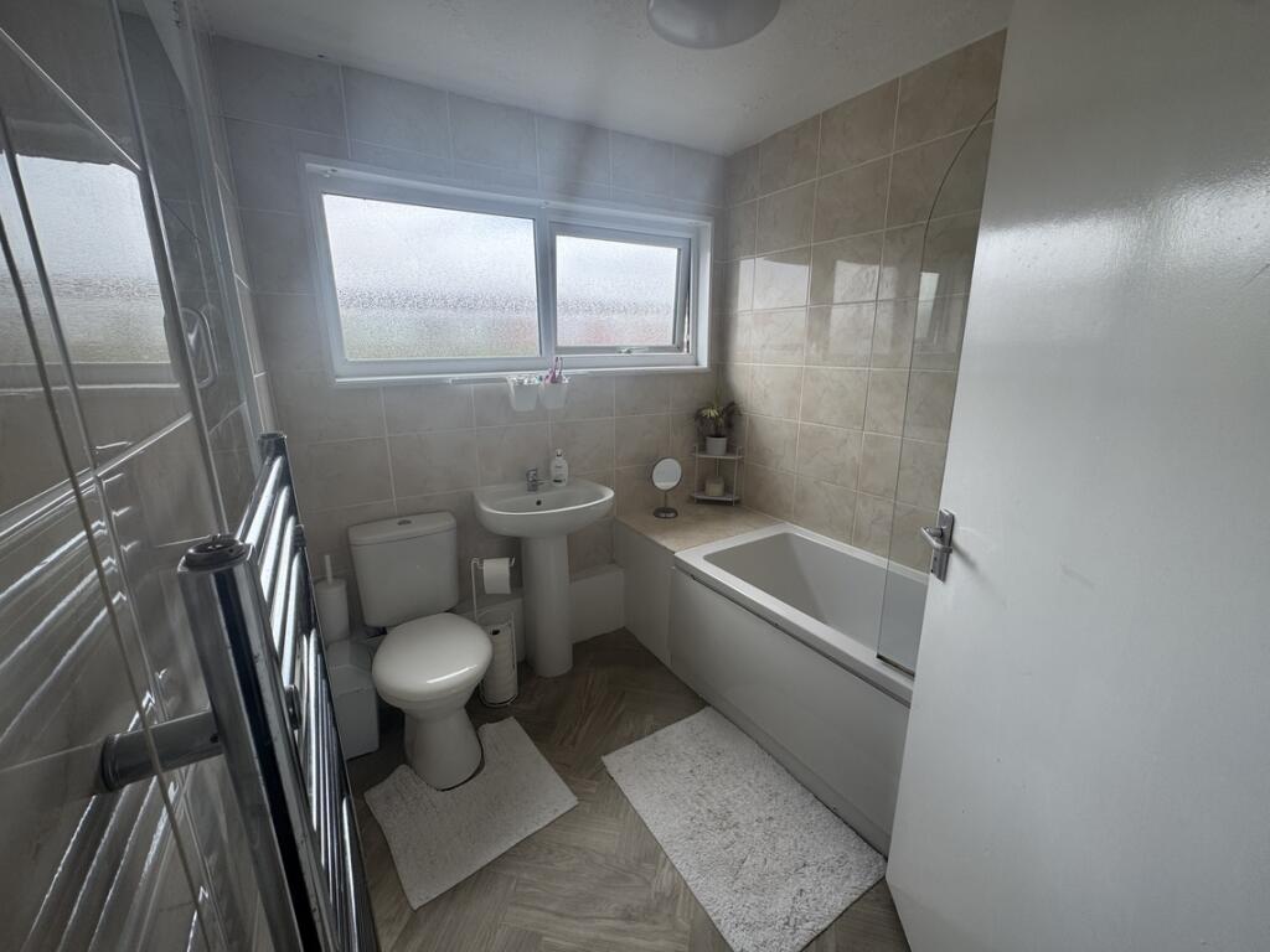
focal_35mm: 14
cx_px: 635
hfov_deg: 102.1
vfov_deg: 85.7
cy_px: 476
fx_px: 514
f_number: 2.2
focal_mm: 2.22
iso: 40
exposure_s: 1/167
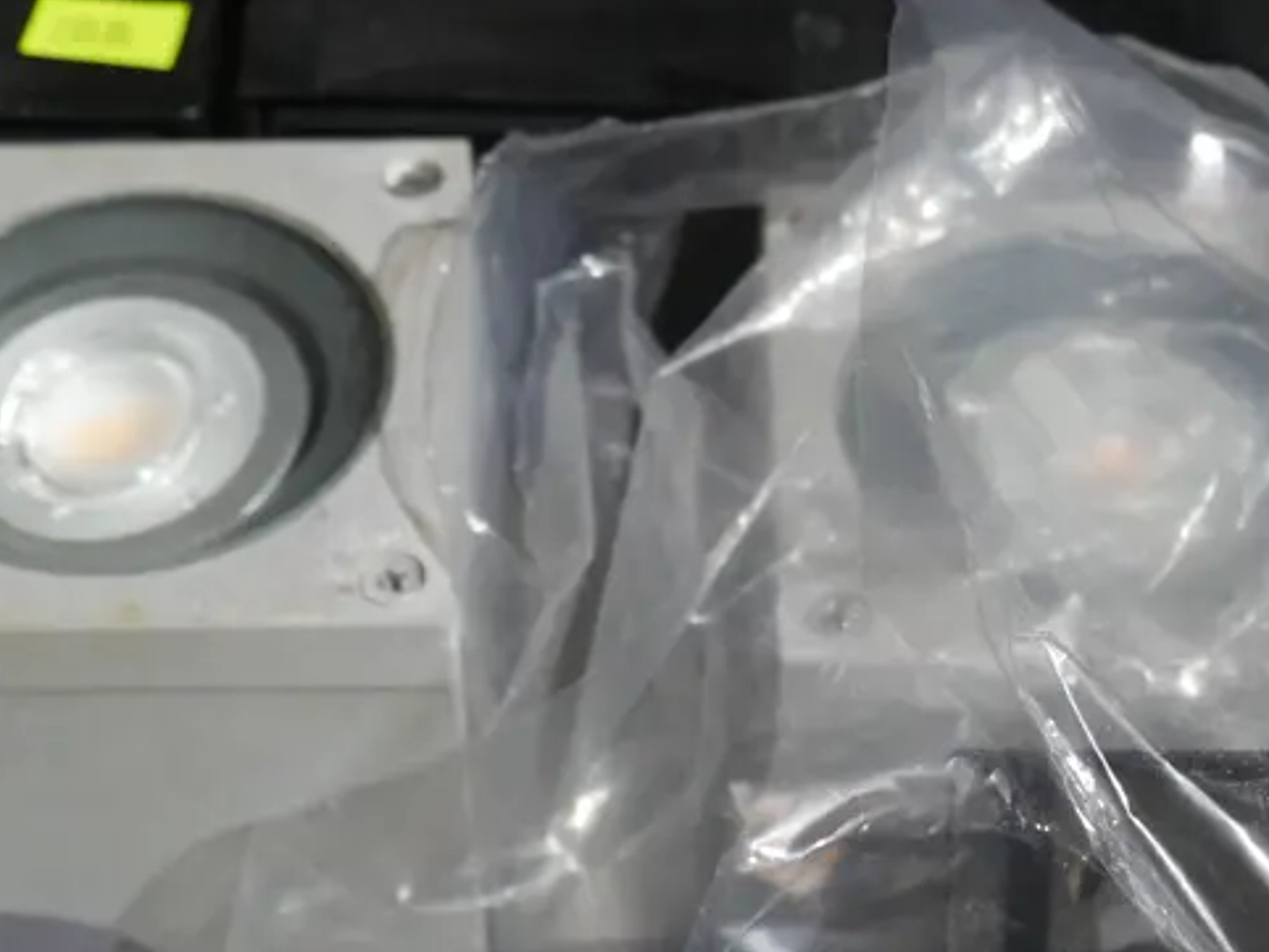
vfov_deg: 17.3
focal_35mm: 85
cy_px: 706
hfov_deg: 23.0
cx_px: 616
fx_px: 3118
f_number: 4.5
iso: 800
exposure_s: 1/60
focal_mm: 20
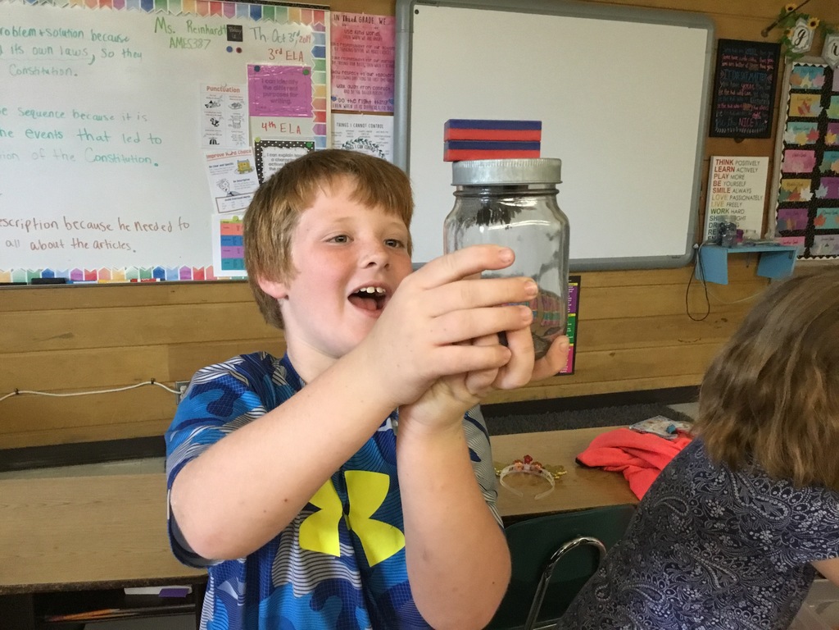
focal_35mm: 31
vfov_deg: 45.4
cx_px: 420
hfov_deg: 58.4
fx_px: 751
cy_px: 315
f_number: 2.4
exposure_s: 1/24
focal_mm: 3.3
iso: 200
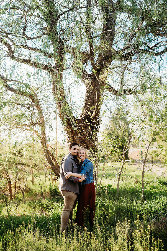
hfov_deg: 37.9
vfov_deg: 54.4
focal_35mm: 35
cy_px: 126
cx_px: 84
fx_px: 243
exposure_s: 1/400
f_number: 2.8
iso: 200
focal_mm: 35
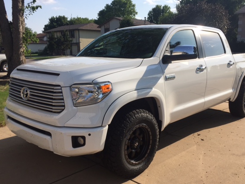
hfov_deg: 53.9
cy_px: 102
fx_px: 241
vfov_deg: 41.7
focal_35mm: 34
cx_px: 131
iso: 32
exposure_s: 1/1799
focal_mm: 4.15
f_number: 2.2
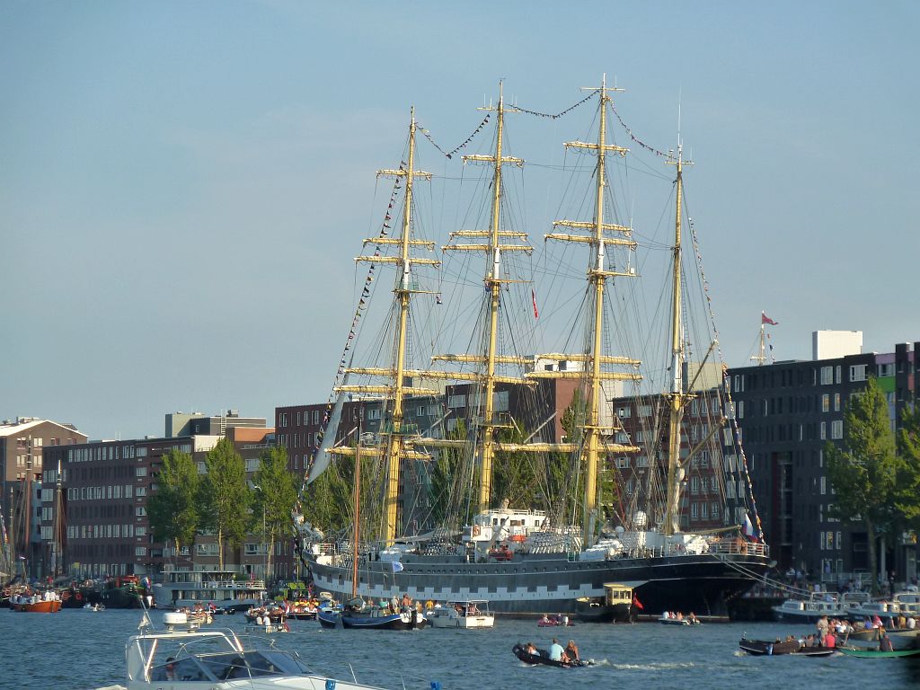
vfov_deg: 9.4
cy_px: 345
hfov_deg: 12.5
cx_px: 460
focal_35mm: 158
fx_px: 4199
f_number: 4.5
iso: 125
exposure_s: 1/320
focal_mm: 25.9
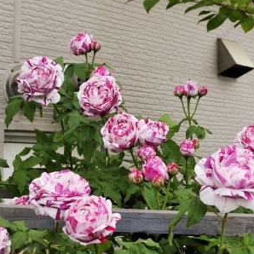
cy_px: 139
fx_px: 721
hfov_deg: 19.8
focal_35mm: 87
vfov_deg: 20.0
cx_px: 188
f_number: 11
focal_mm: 35
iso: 640
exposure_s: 1/125
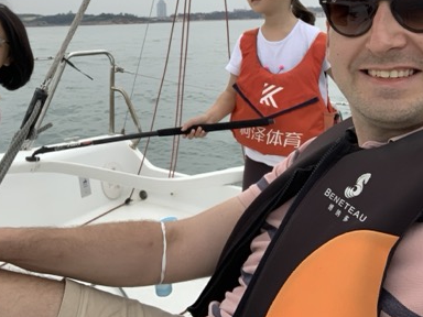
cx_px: 174
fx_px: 611
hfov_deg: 38.1
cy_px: 75
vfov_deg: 28.6
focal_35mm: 50
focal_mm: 2.87
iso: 16
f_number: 2.2
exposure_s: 1/591
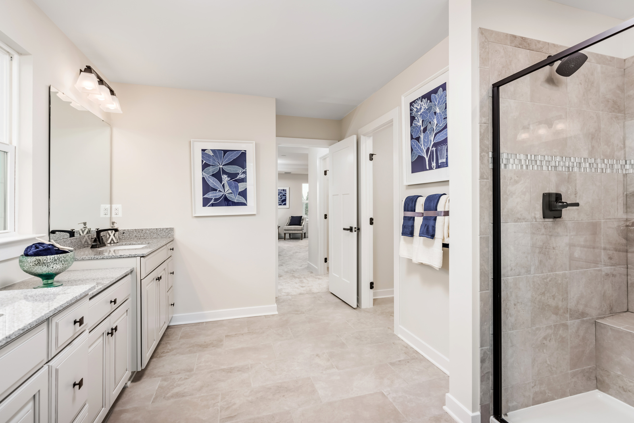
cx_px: 317
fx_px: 299
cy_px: 212
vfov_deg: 70.5
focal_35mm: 17
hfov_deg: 93.3
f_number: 8
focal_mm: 17
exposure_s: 1/250
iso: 200
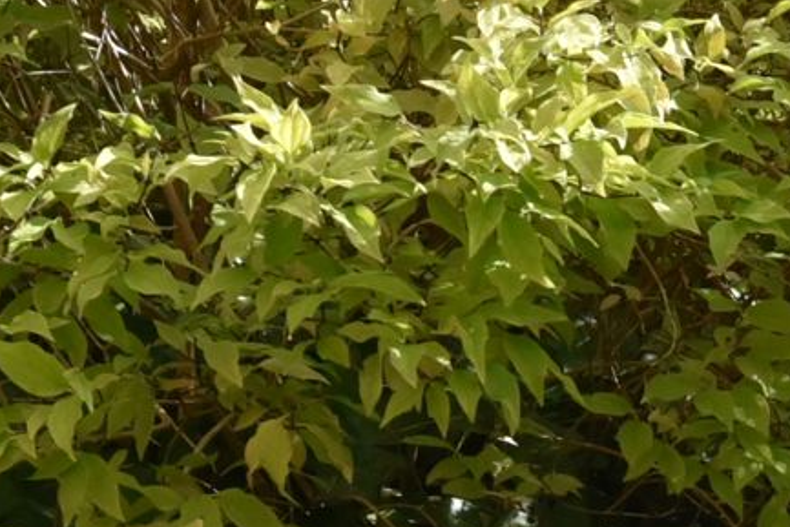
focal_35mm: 204
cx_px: 1596
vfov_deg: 6.6
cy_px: 935
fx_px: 4478
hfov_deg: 9.4
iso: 2000
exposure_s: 1/3200
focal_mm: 34
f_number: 6.3
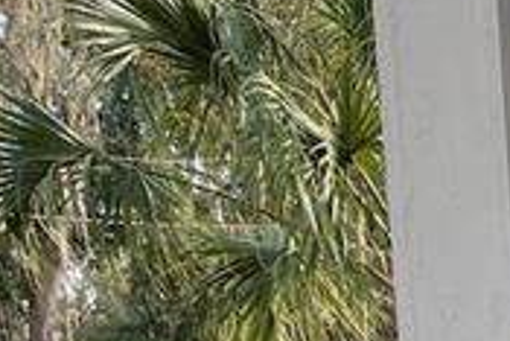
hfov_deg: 10.9
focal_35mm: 158
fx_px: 2240
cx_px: 1253
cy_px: 793
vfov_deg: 8.1
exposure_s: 1/268
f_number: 1.8
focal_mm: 4.25
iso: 32
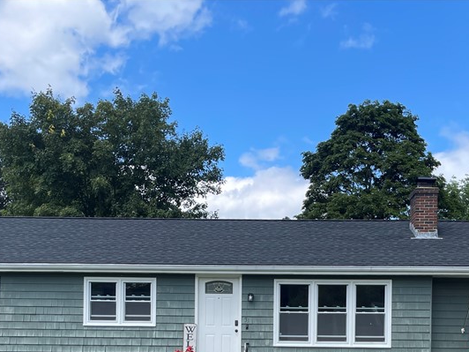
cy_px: 337
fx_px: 677
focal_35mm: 50
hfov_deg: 38.1
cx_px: 276
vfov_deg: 27.7
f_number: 1.6
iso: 32
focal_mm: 5.1
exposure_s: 1/1642
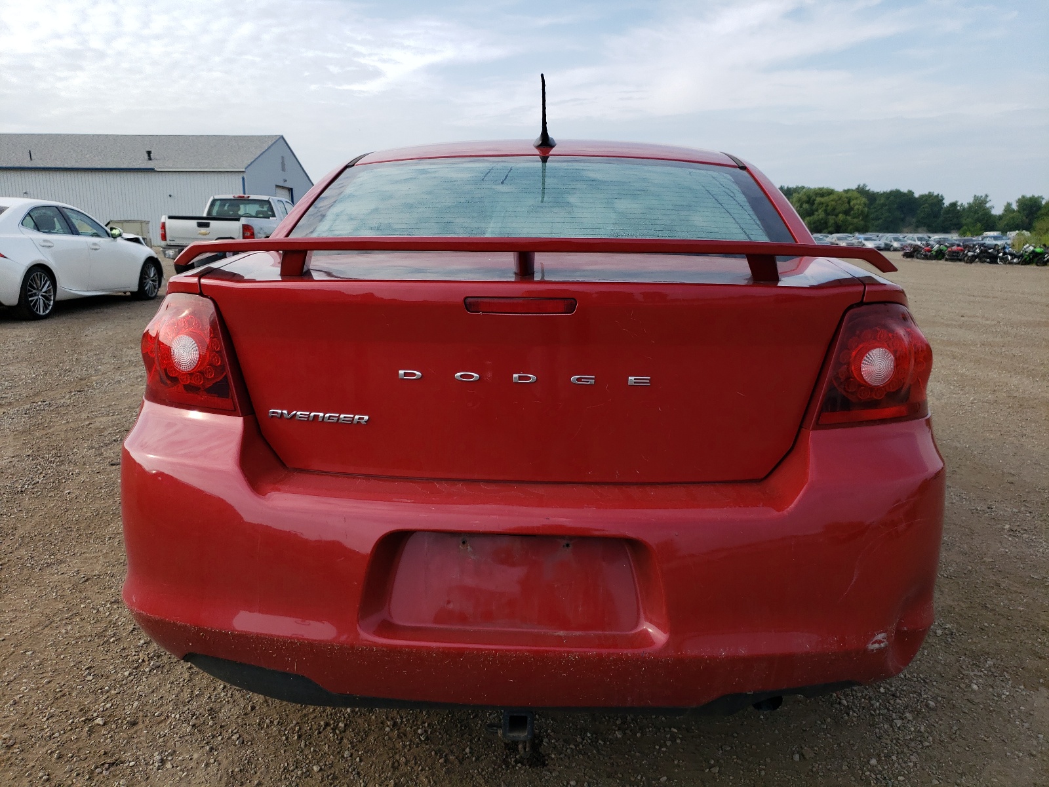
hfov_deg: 67.3
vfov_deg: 53.1
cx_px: 524
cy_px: 394
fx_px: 788
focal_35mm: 26
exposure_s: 1/1667
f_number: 1.5
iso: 50
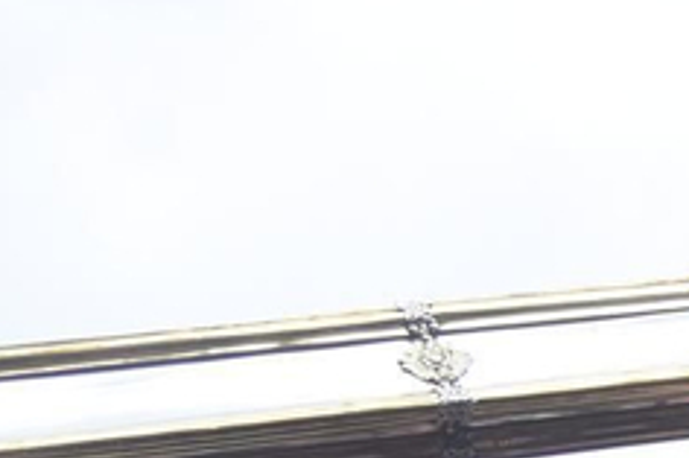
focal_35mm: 197
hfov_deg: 9.6
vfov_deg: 6.9
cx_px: 1439
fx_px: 3768
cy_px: 414
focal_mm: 29
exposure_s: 1/320
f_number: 5.6
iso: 100
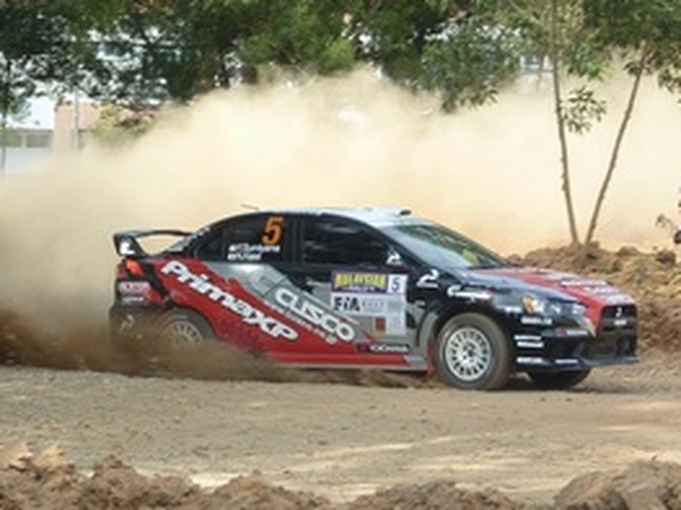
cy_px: 322
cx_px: 368
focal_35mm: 185
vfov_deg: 8.0
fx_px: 3638
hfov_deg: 10.7
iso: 80
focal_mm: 14.7
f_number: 4.3
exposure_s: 1/250
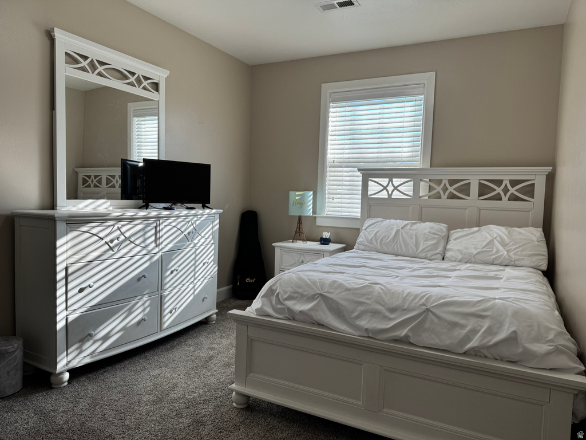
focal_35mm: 24
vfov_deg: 56.8
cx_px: 293
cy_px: 220
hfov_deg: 71.6
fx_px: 406
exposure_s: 1/237
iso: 64
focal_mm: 6.76
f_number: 1.78
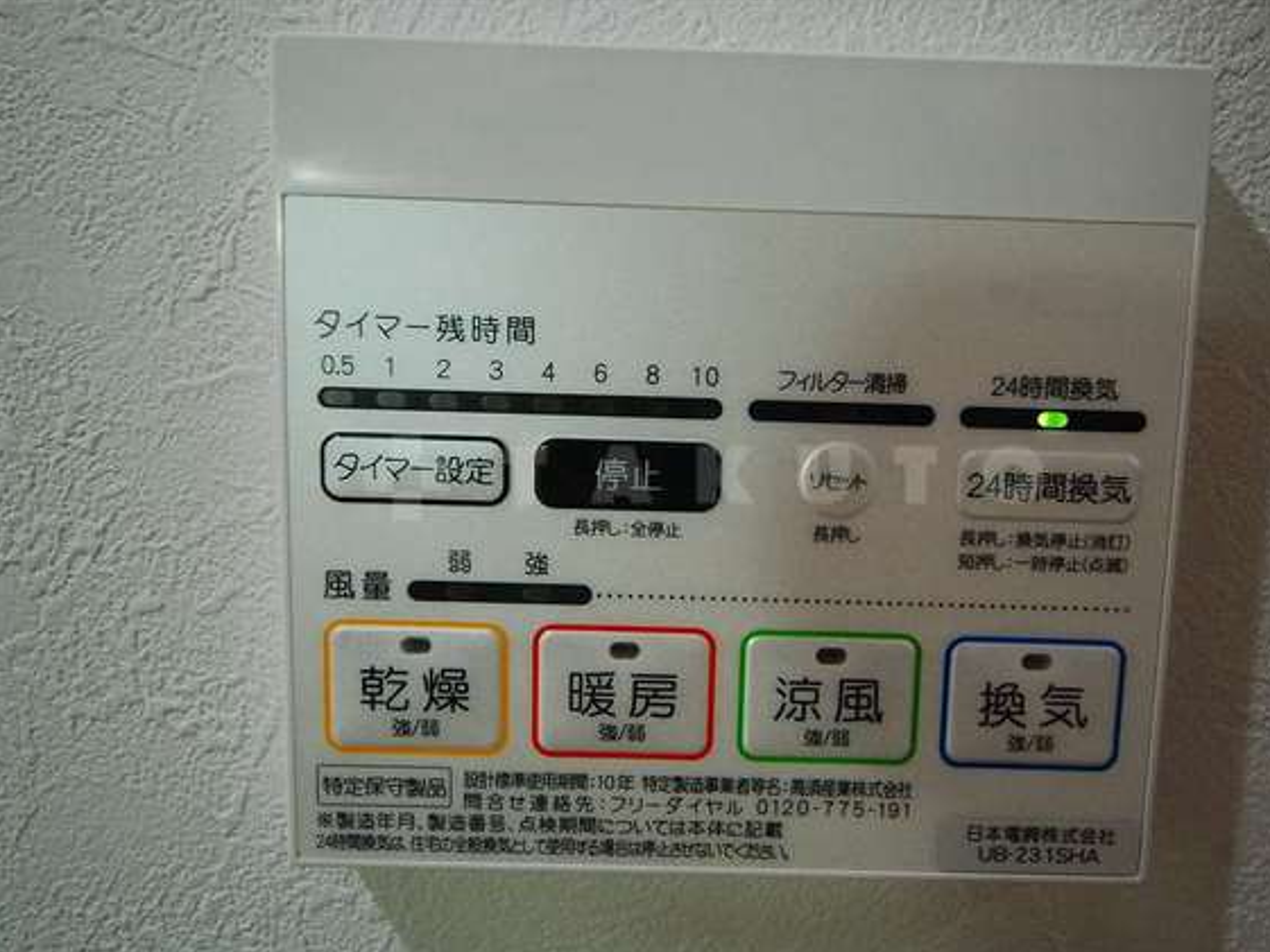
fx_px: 844
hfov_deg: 73.7
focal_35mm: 23
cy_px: 477
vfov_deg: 58.9
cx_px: 704
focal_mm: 14
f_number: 5.3
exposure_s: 1/100
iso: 1600
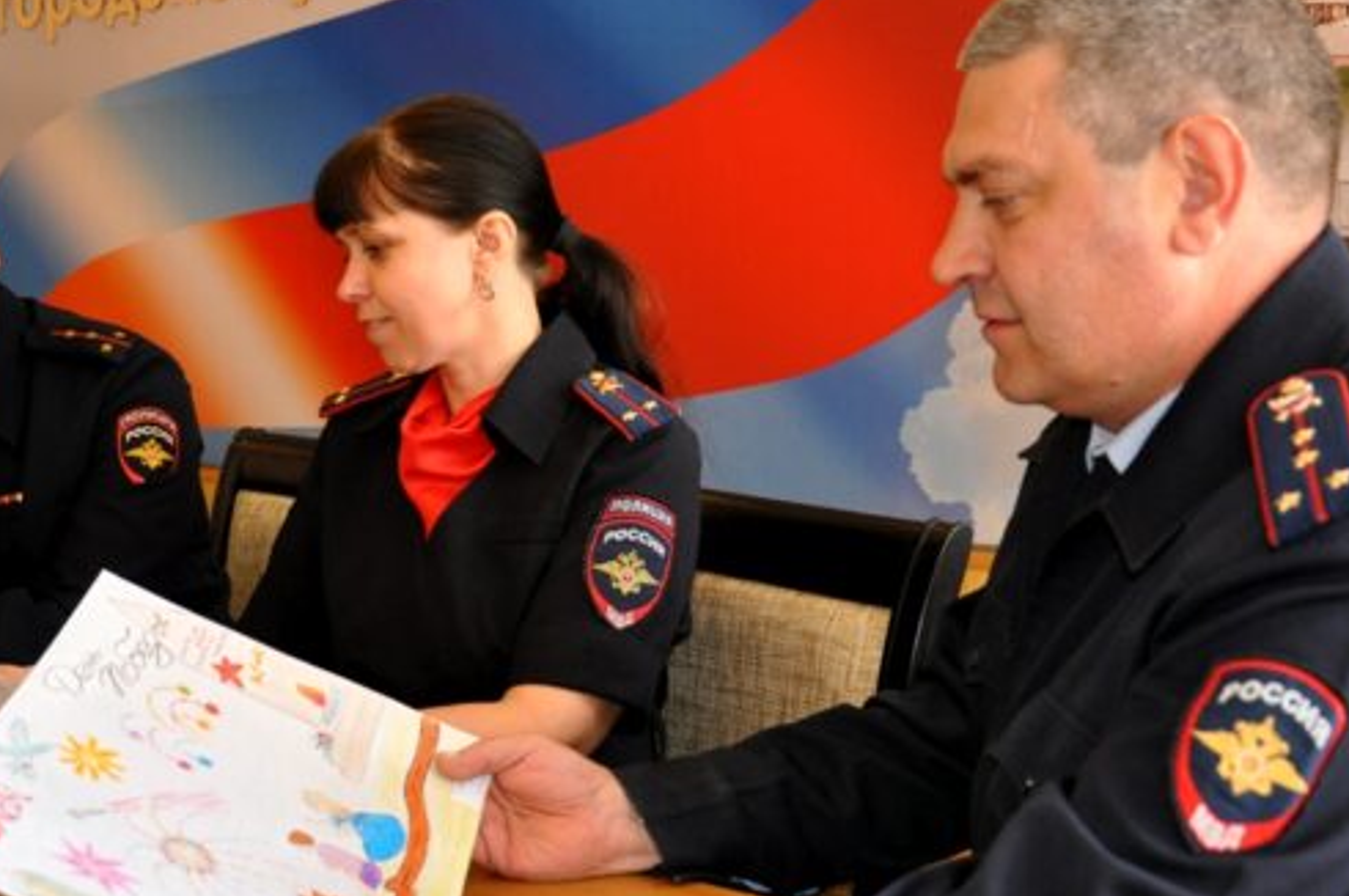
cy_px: 399
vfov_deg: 26.4
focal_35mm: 51
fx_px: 1909
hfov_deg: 38.7
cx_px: 528
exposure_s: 1/100
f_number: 3.8
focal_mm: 24
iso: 800
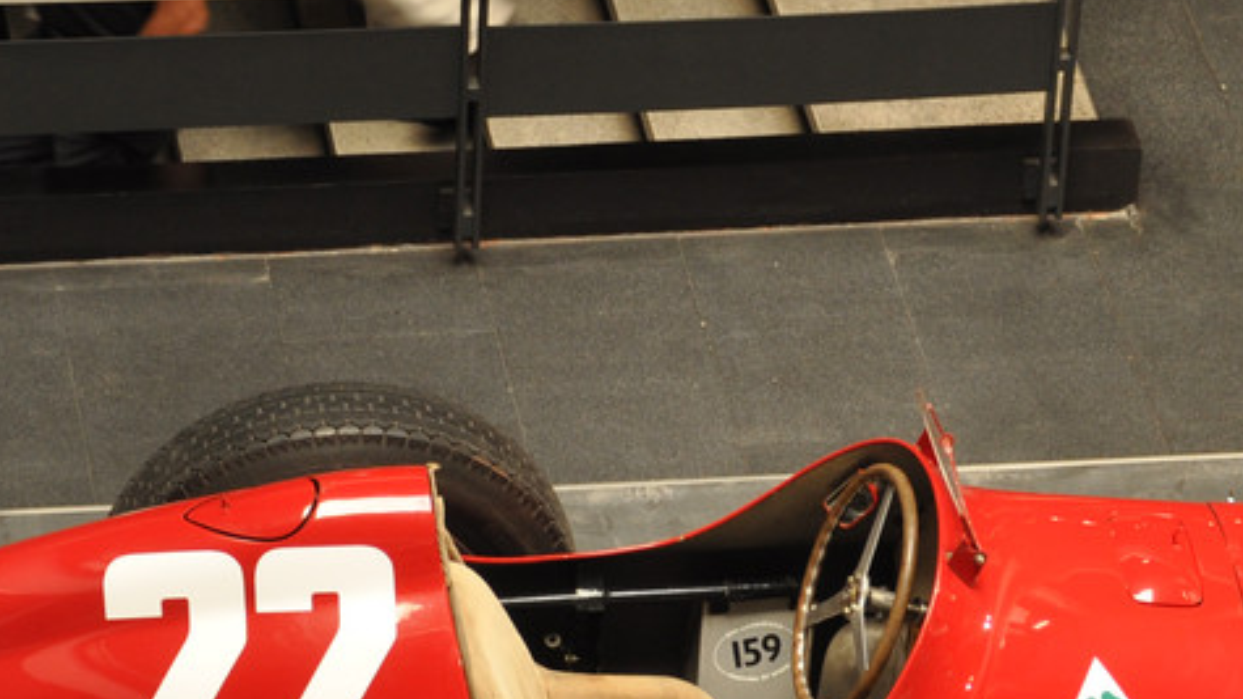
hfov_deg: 10.8
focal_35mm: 199
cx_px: 937
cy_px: 796
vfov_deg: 6.1
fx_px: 6558
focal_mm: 50
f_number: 5
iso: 400
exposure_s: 1/25
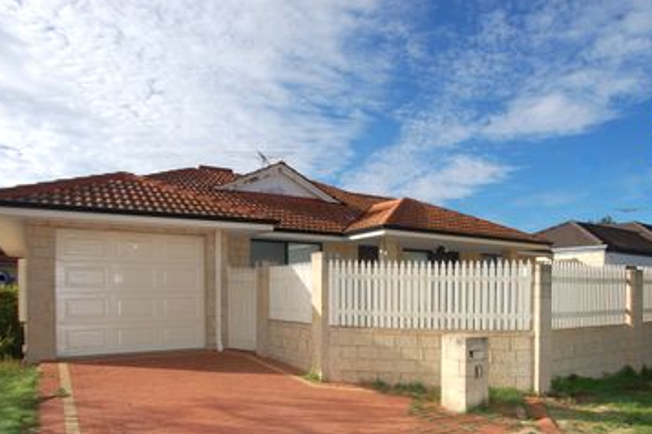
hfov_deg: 69.9
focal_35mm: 26
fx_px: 465
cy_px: 280
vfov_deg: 49.5
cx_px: 362
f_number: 9
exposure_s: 1/320
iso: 200
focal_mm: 13
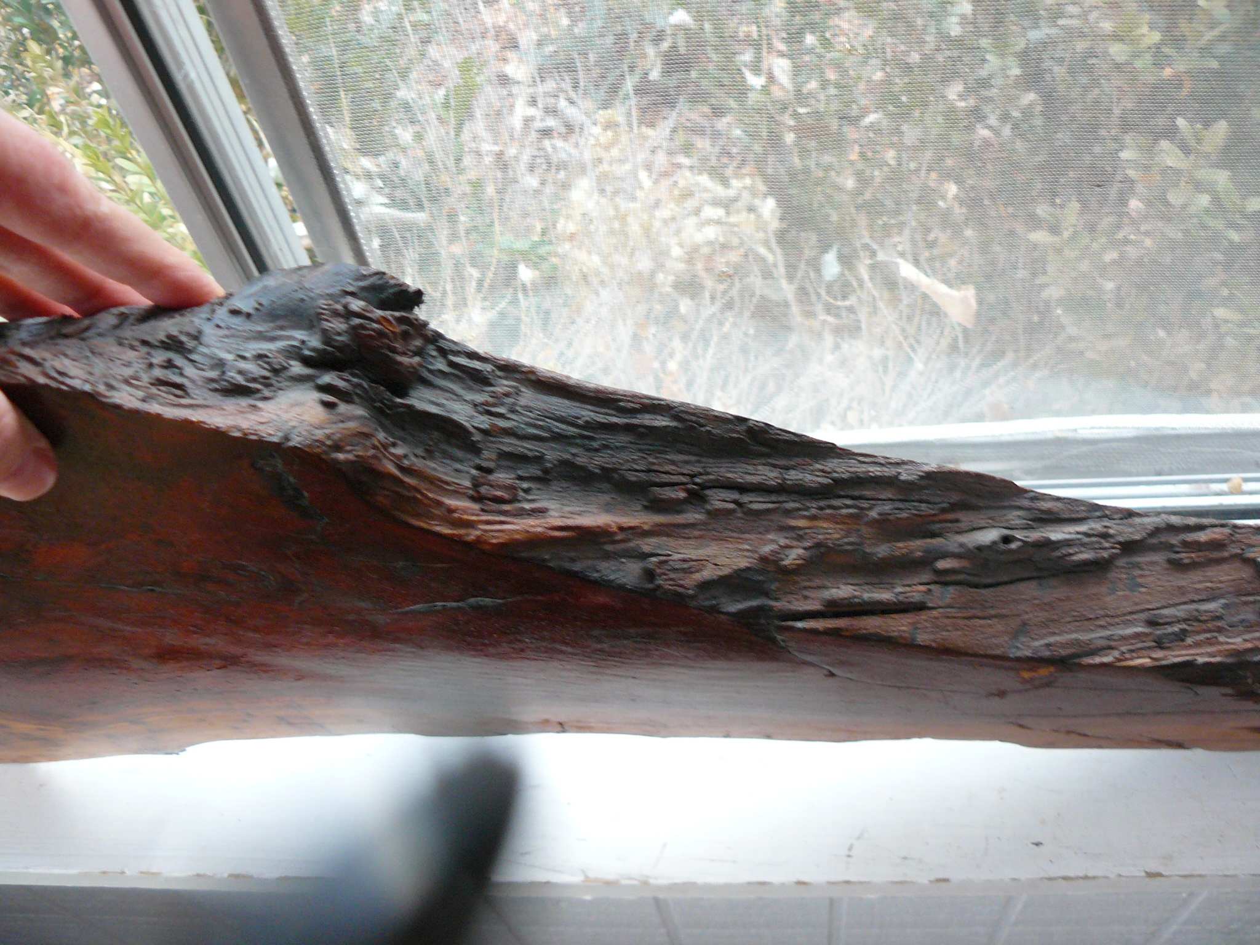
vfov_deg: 39.7
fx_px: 1310
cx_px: 630
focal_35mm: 36
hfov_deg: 51.4
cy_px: 472
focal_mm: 6
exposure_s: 1/20
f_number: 2.8
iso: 200
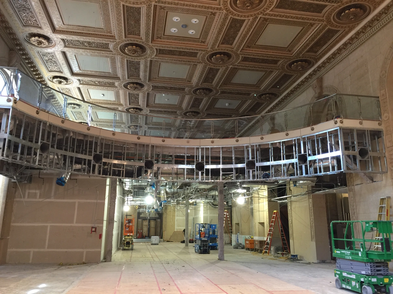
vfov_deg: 48.2
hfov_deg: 61.7
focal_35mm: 29
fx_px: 329
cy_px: 147
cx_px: 196
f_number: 2.2
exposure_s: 1/15
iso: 50
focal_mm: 4.15
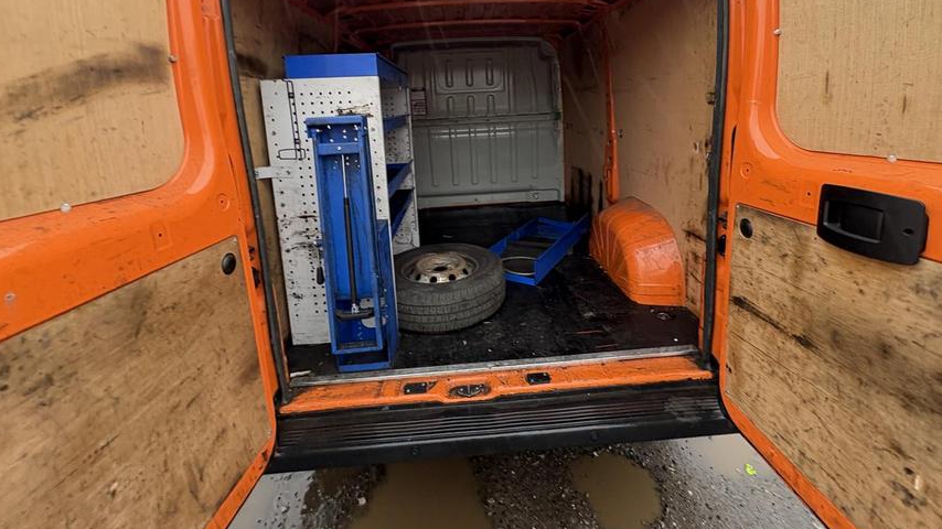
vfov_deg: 64.8
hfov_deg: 99.4
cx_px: 484
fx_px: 400
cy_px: 164
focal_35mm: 16
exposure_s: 1/60
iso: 250
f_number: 2.2
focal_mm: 2.22
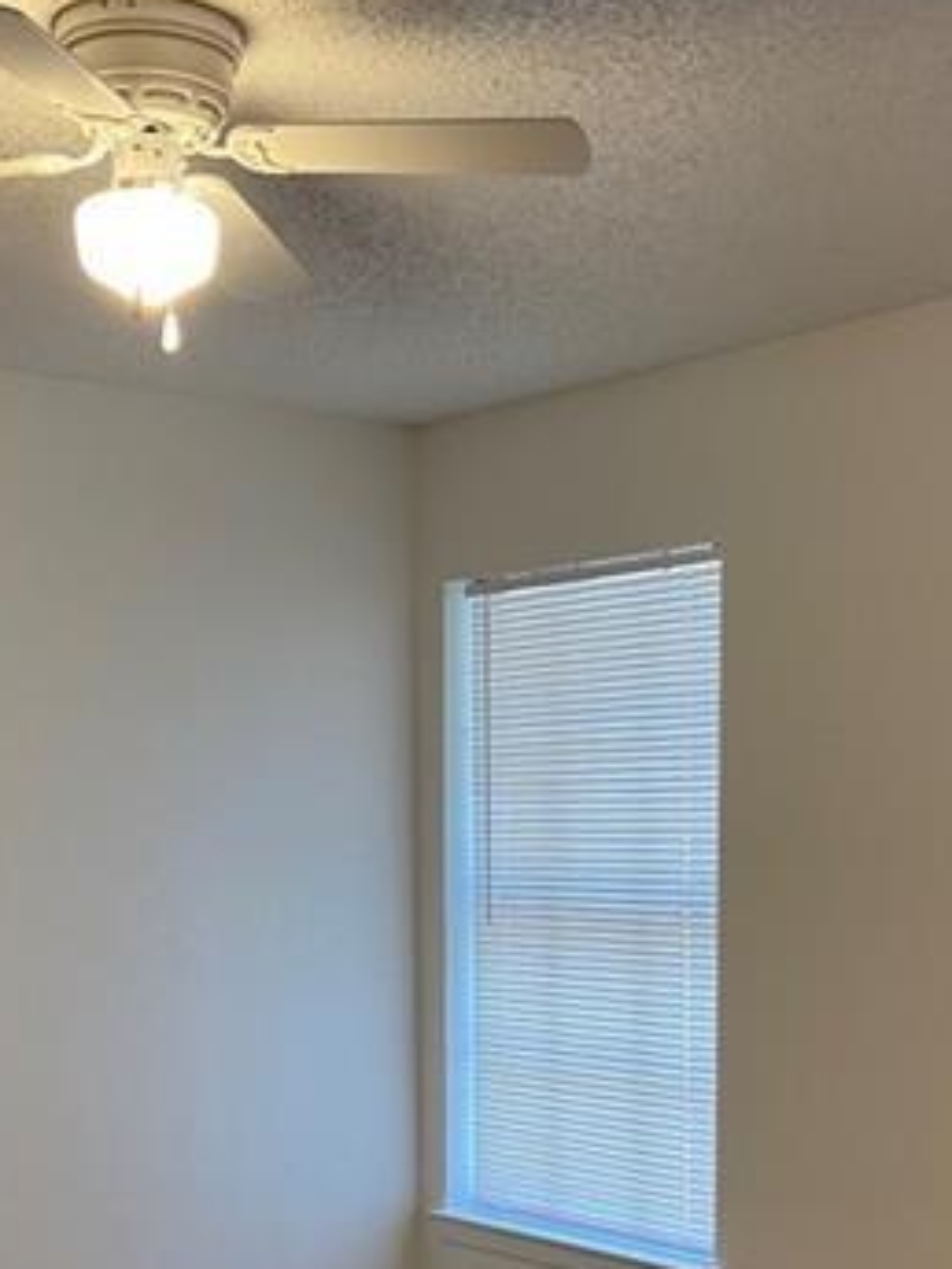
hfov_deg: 25.2
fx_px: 2127
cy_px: 1014
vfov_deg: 32.3
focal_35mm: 58
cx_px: 432
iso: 125
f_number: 1.8
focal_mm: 4.25
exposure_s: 1/60
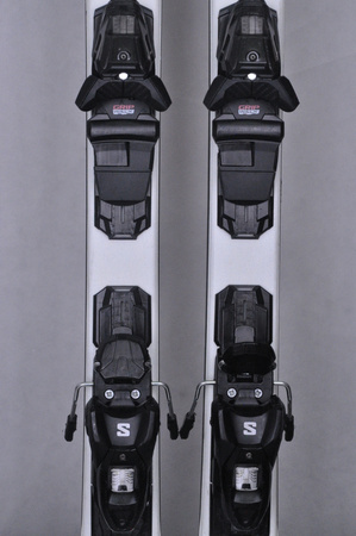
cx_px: 178
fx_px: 1672
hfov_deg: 12.2
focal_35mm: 112
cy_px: 268
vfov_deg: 18.2
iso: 3200
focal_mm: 75
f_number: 9.5
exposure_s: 1/125
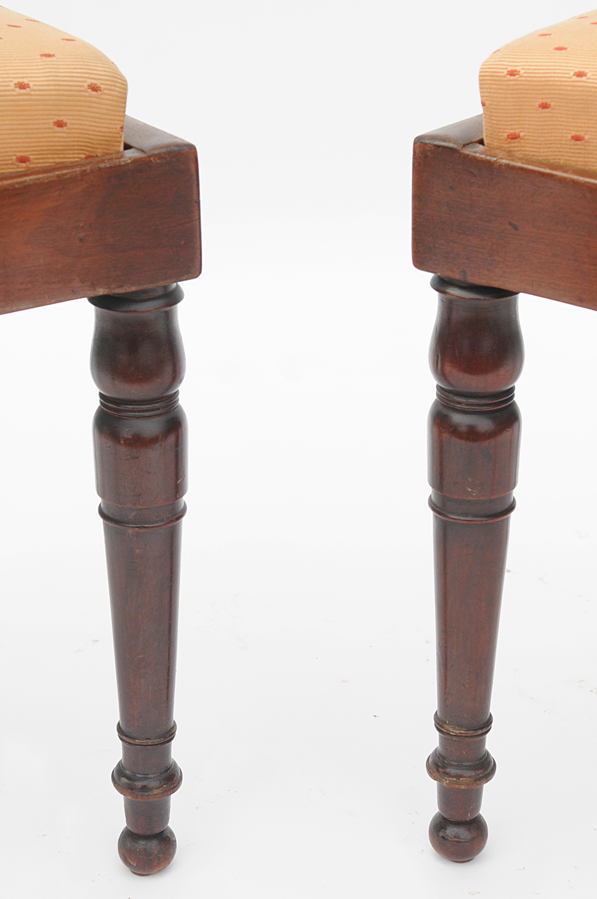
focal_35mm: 57
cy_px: 450
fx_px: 1421
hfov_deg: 23.7
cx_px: 298
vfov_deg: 35.1
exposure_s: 1/200
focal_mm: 38
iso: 320
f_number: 5.6
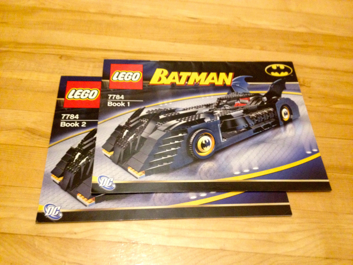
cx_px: 176
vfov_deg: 40.7
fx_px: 357
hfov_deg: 52.6
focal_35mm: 35
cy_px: 132
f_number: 2.4
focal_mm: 4.28
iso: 400
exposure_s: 1/15
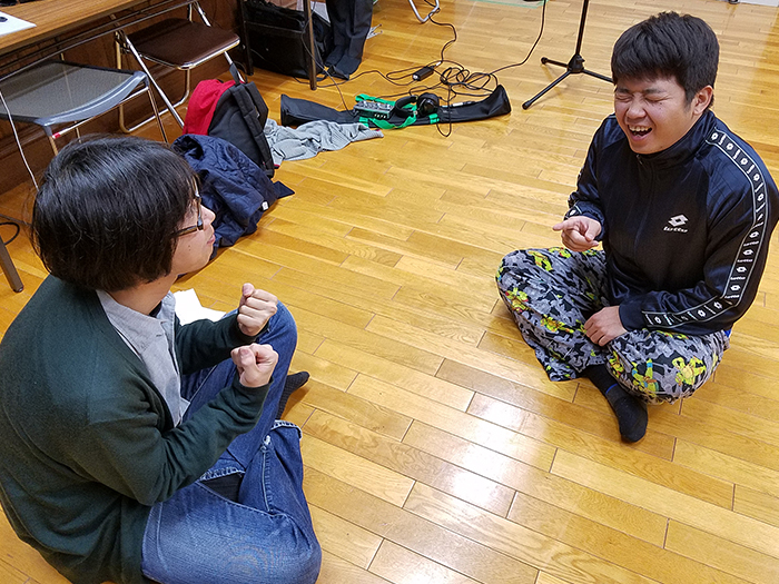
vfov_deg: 45.4
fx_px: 698
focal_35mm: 31
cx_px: 390
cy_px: 292
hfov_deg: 58.4
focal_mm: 2.15
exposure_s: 1/15
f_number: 2.4
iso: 1600
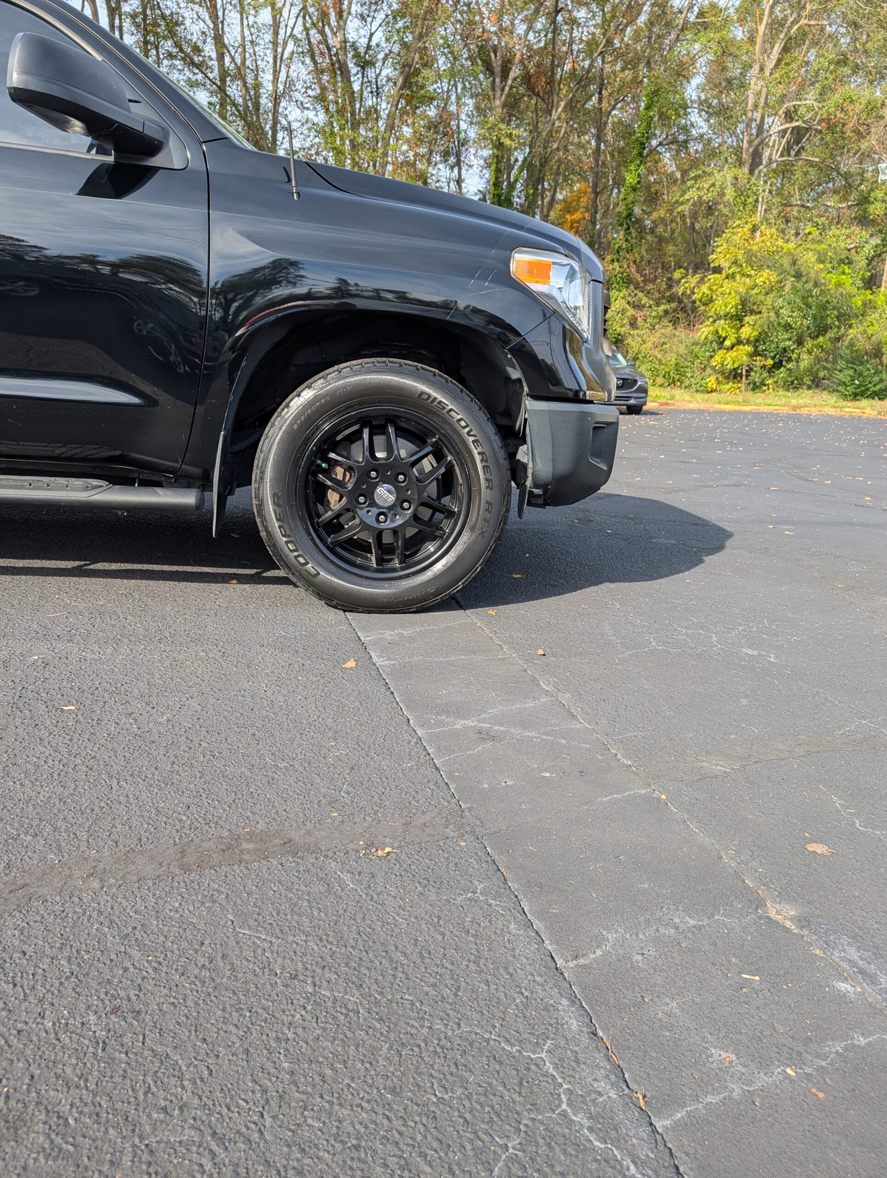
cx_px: 444
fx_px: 818
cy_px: 589
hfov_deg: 56.9
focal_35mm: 24
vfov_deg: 71.5
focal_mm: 6.9
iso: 20
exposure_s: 1/421
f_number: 1.68
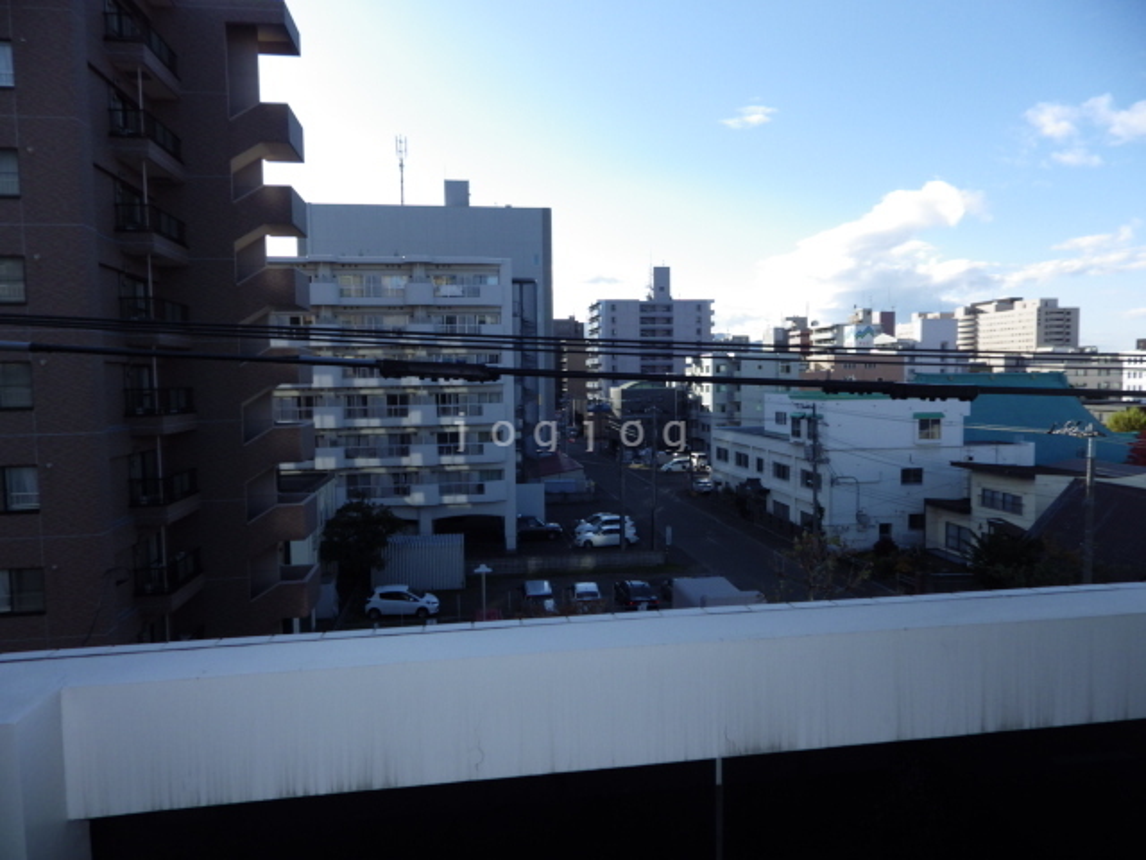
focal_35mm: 22
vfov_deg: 61.1
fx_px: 728
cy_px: 430
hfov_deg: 76.4
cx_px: 573
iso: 100
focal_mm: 4
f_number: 3.1
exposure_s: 1/1000
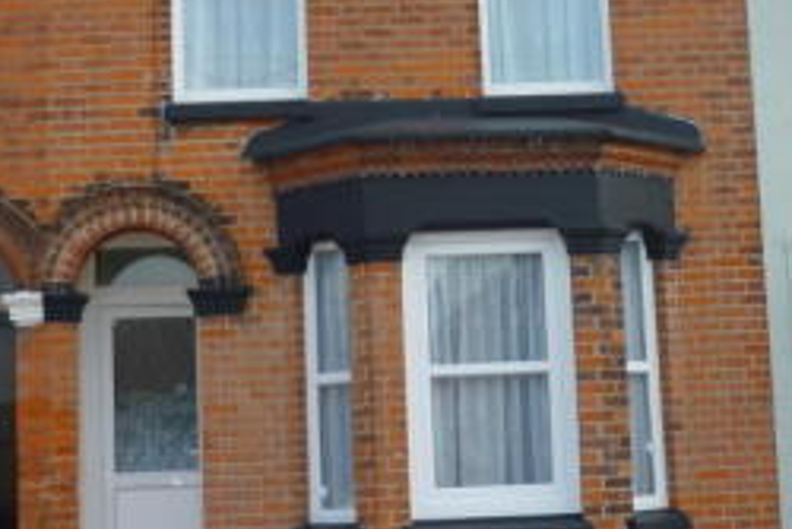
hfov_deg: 25.3
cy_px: 135
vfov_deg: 17.0
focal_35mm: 80
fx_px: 1761
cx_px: 451
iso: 80
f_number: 2.8
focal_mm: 5.5
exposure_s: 1/400
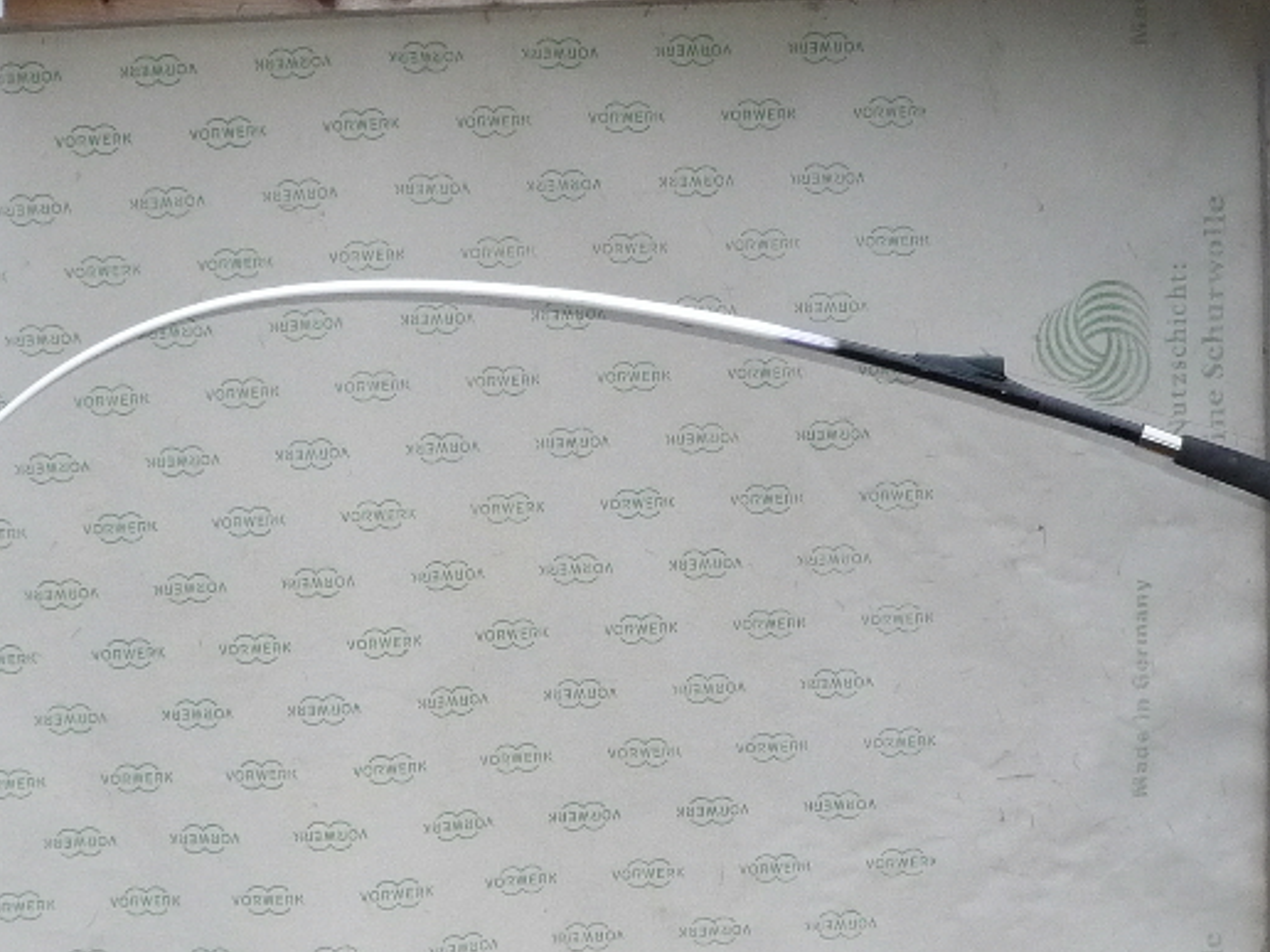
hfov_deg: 31.2
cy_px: 652
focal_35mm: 62
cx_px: 637
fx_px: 2275
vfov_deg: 23.5
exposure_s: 1/30
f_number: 3.3
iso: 250
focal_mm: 4.7
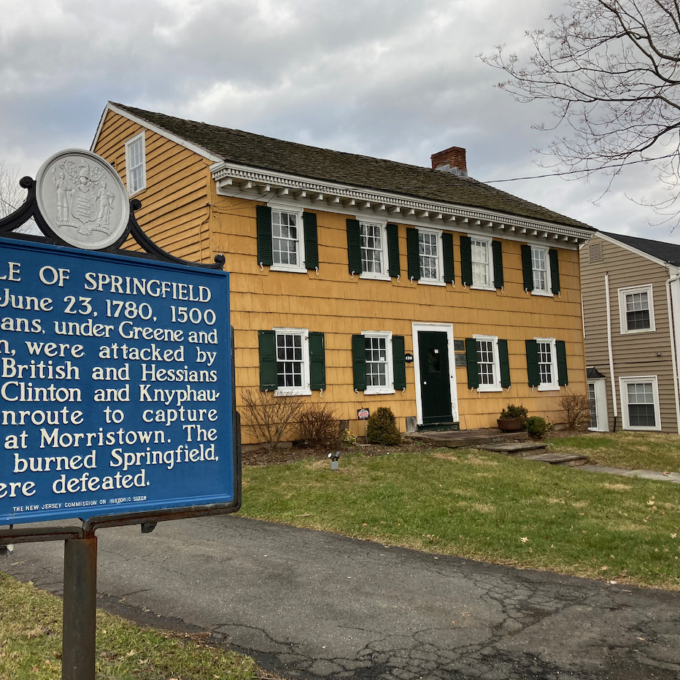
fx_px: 756
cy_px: 342
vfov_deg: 48.5
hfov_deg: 48.0
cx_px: 252
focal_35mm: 34
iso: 20
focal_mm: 3.99
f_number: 1.8
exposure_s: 1/219
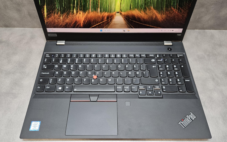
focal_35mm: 25
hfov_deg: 72.5
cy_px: 76
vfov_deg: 49.2
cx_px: 111
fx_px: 155
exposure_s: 1/142
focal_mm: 5.4
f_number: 1.8
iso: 250
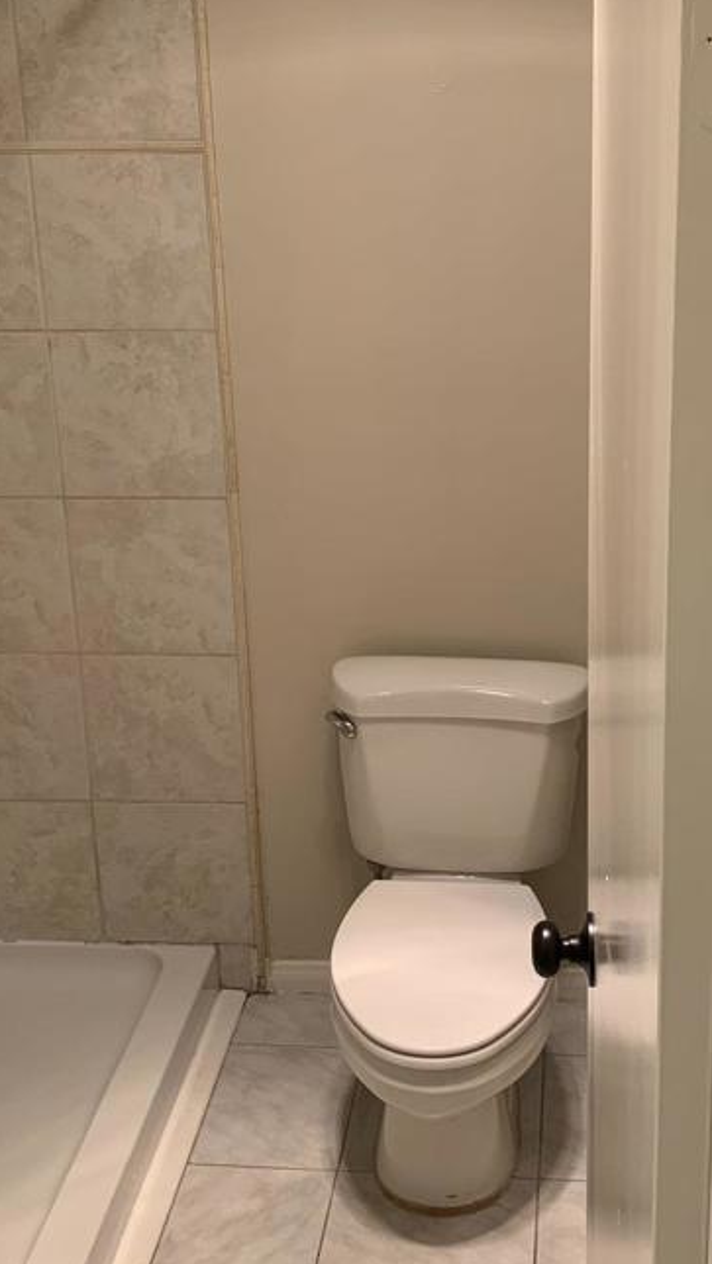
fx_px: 1510
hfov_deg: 26.5
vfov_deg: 45.4
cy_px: 551
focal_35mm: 45
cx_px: 430
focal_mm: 4.25
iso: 50
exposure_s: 1/60
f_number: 1.8
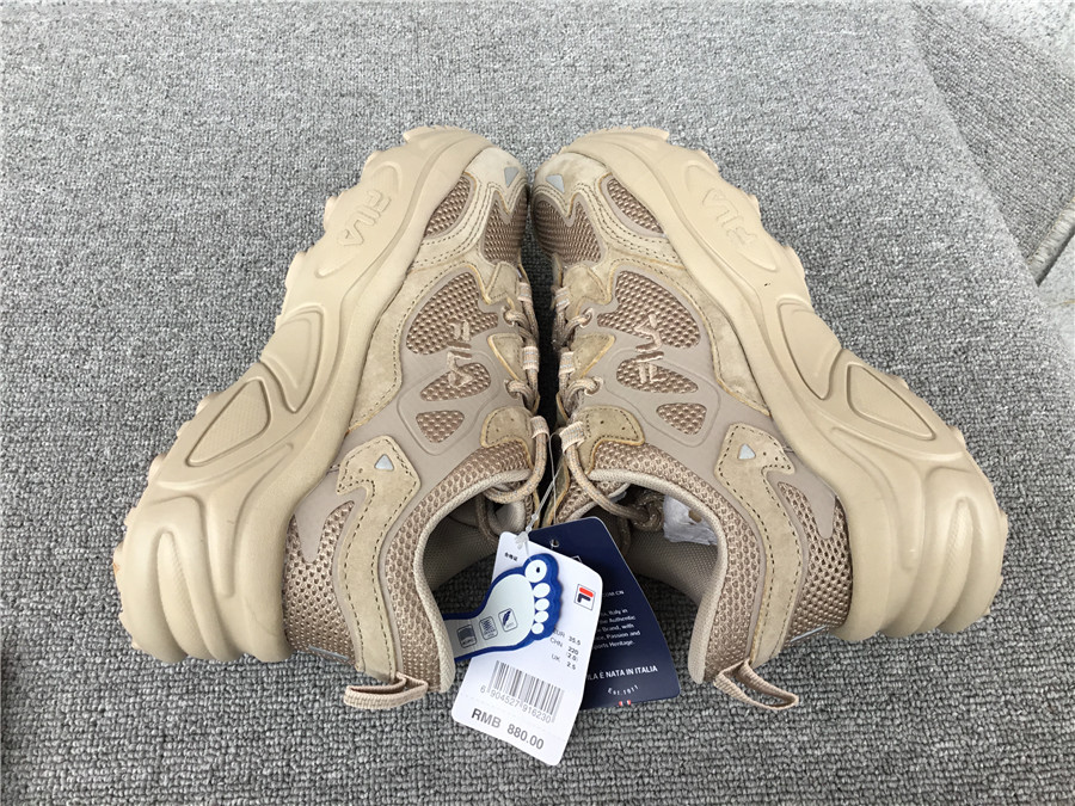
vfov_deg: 45.4
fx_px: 963
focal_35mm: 31
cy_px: 403
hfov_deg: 58.4
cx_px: 538
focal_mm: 3.3
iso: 50
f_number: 2.4
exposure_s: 1/100
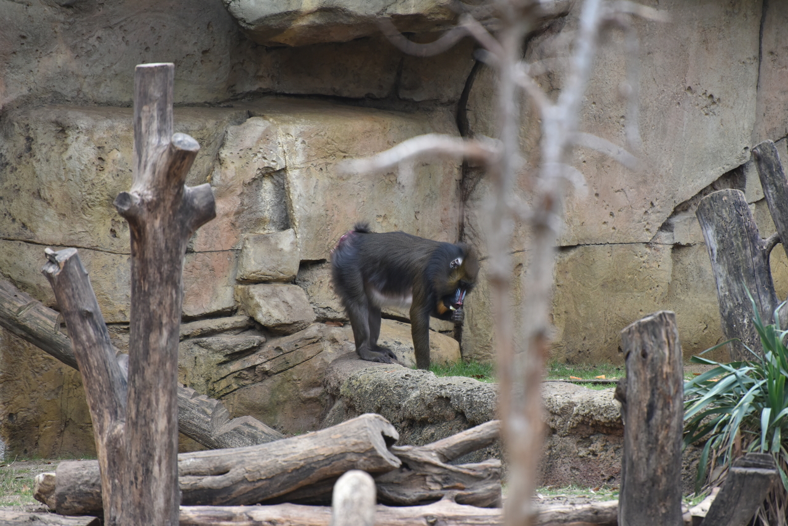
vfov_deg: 4.6
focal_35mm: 300
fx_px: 6568
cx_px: 394
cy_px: 263
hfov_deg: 6.9
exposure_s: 1/640
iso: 1100
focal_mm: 300
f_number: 5.6
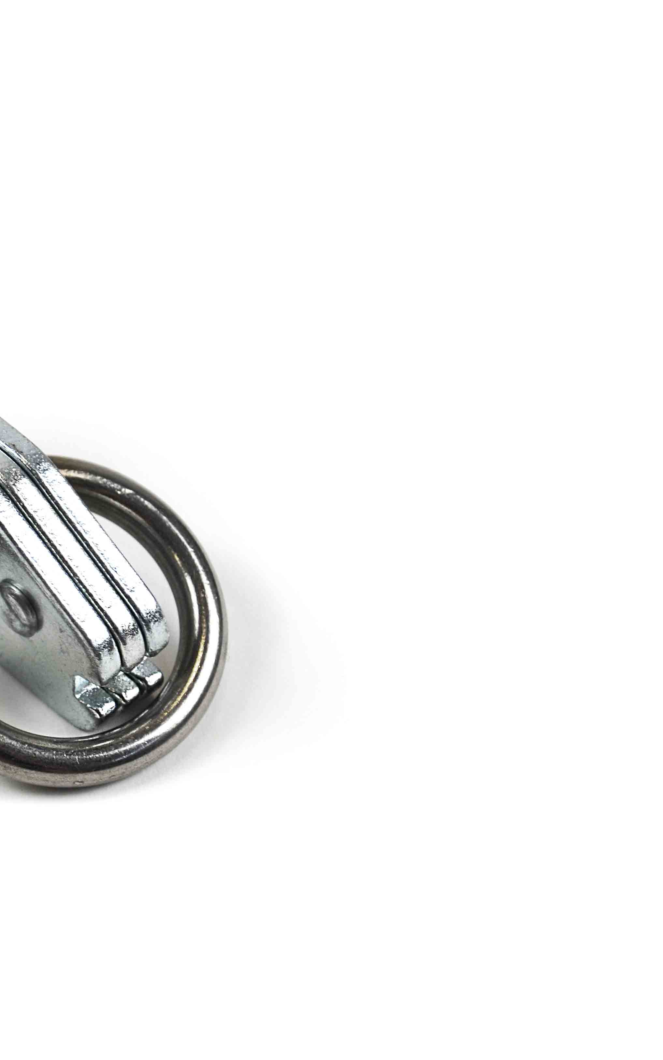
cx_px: 5
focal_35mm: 97
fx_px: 2804
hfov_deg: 13.3
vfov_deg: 21.4
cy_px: 531
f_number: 5.6
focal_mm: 42
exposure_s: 1/125
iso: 200
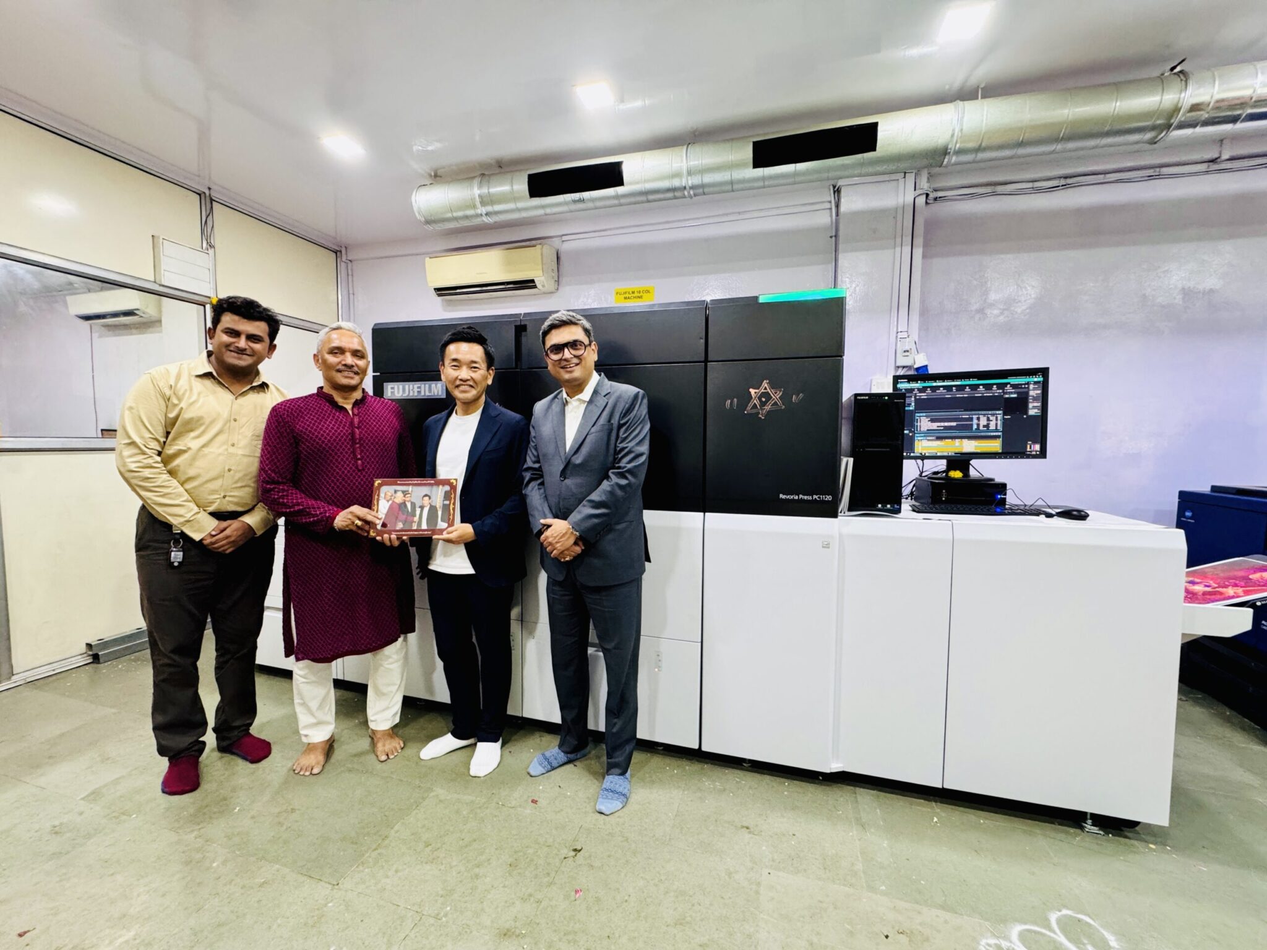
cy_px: 475
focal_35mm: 14
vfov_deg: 85.7
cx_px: 634
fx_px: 512
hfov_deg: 102.1
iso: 320
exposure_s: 1/50
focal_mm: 2.22
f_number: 2.2
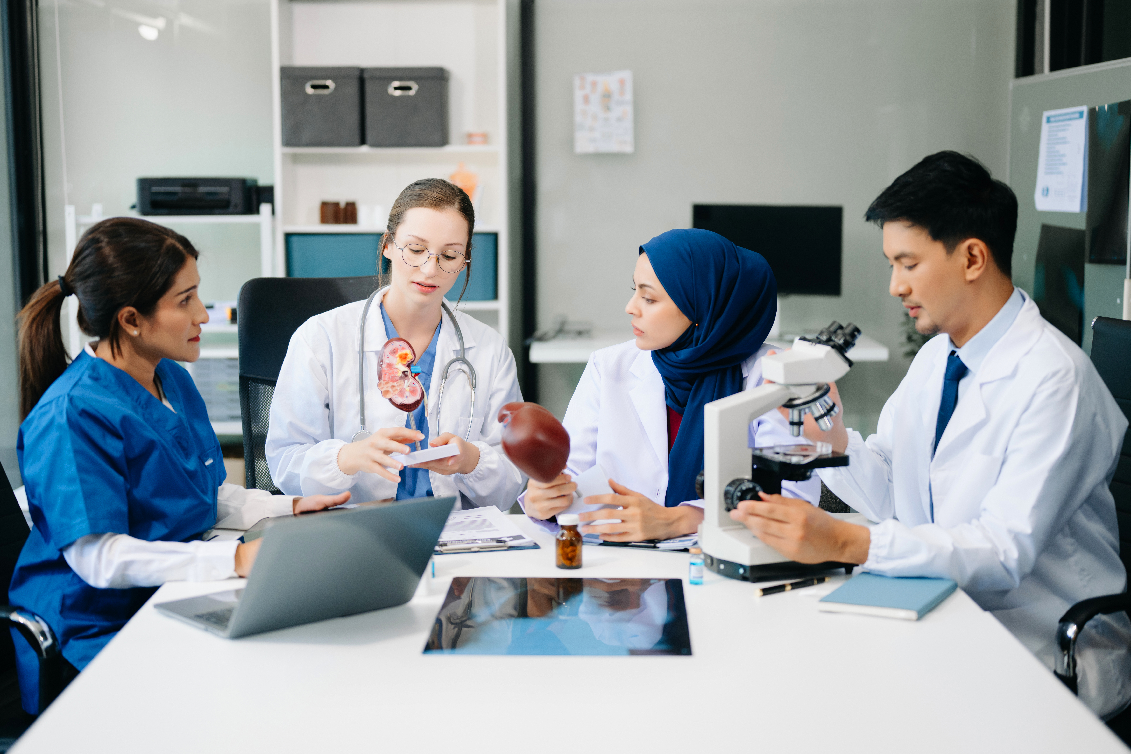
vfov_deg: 27.0
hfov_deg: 39.6
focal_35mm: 50
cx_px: 566
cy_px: 377
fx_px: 1571
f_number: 1.8
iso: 320
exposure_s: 1/250
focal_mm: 50
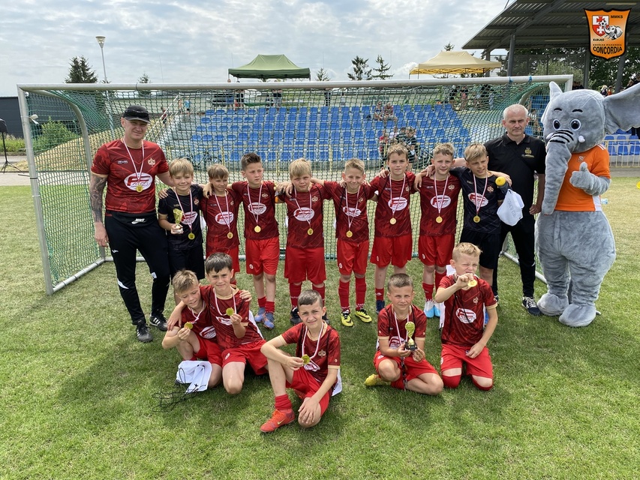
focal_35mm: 26
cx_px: 320
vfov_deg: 53.1
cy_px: 240
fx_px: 481
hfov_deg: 67.3
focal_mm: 4.25
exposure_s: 1/1653
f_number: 1.8
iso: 32
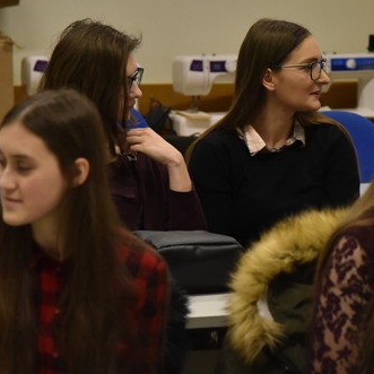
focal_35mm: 236
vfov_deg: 7.4
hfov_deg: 7.4
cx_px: 334
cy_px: 170
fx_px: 2885
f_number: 4.5
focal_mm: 112
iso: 3200
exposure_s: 1/400
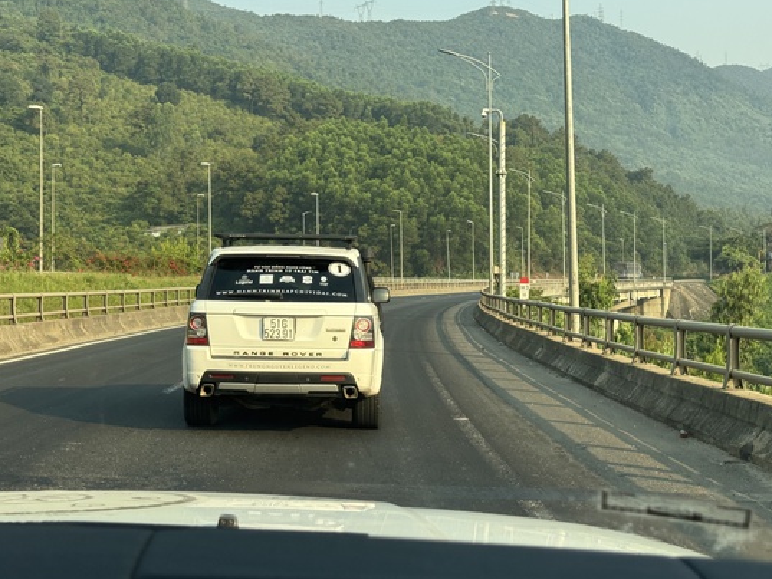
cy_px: 254
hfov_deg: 32.6
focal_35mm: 59
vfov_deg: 24.8
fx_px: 1316
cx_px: 308
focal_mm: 6.76
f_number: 1.78
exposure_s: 1/1027
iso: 64
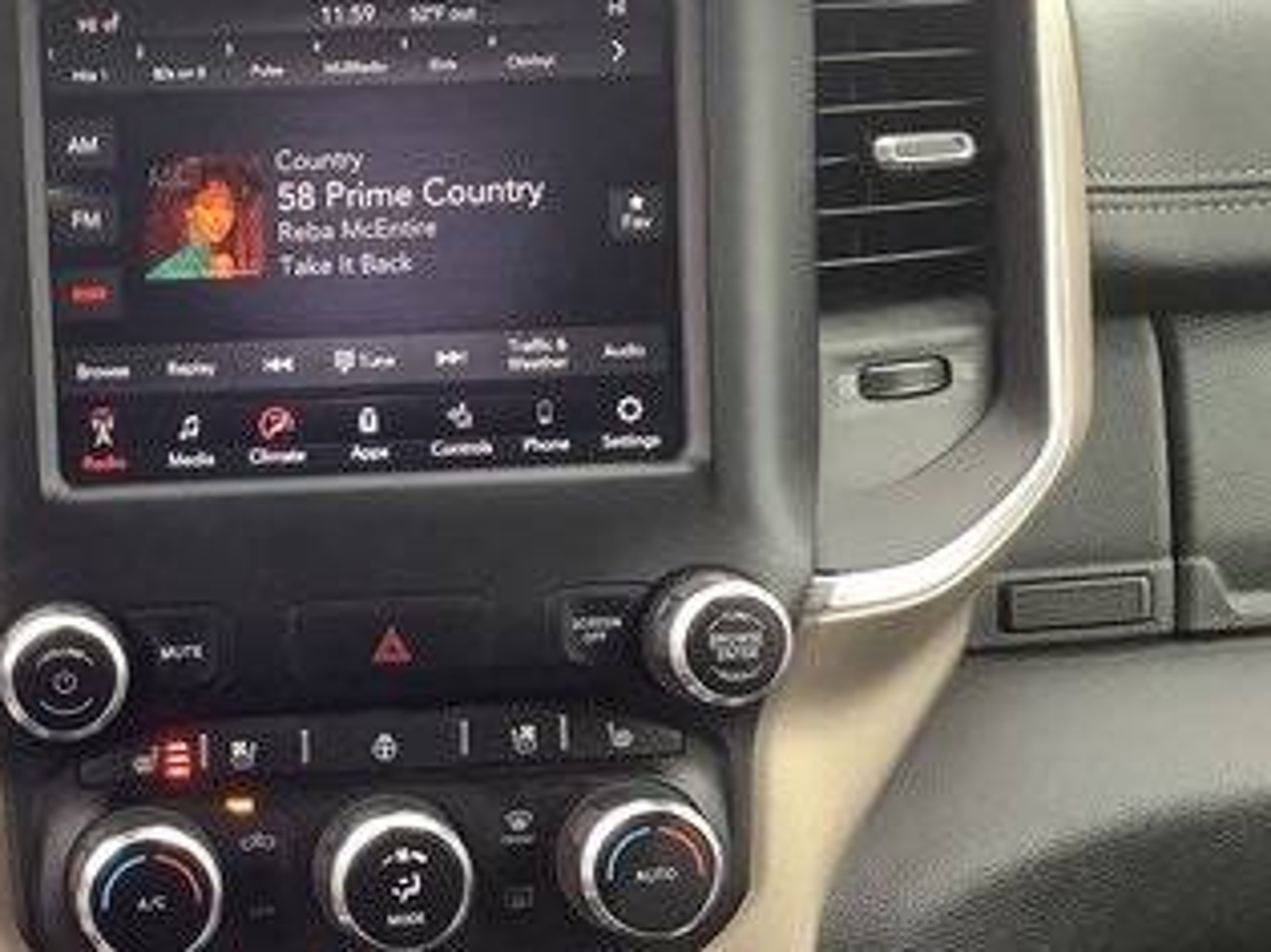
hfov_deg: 29.4
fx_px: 2312
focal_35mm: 63
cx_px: 113
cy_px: 569
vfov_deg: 23.2
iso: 100
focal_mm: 3.3
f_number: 2.4
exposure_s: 1/60
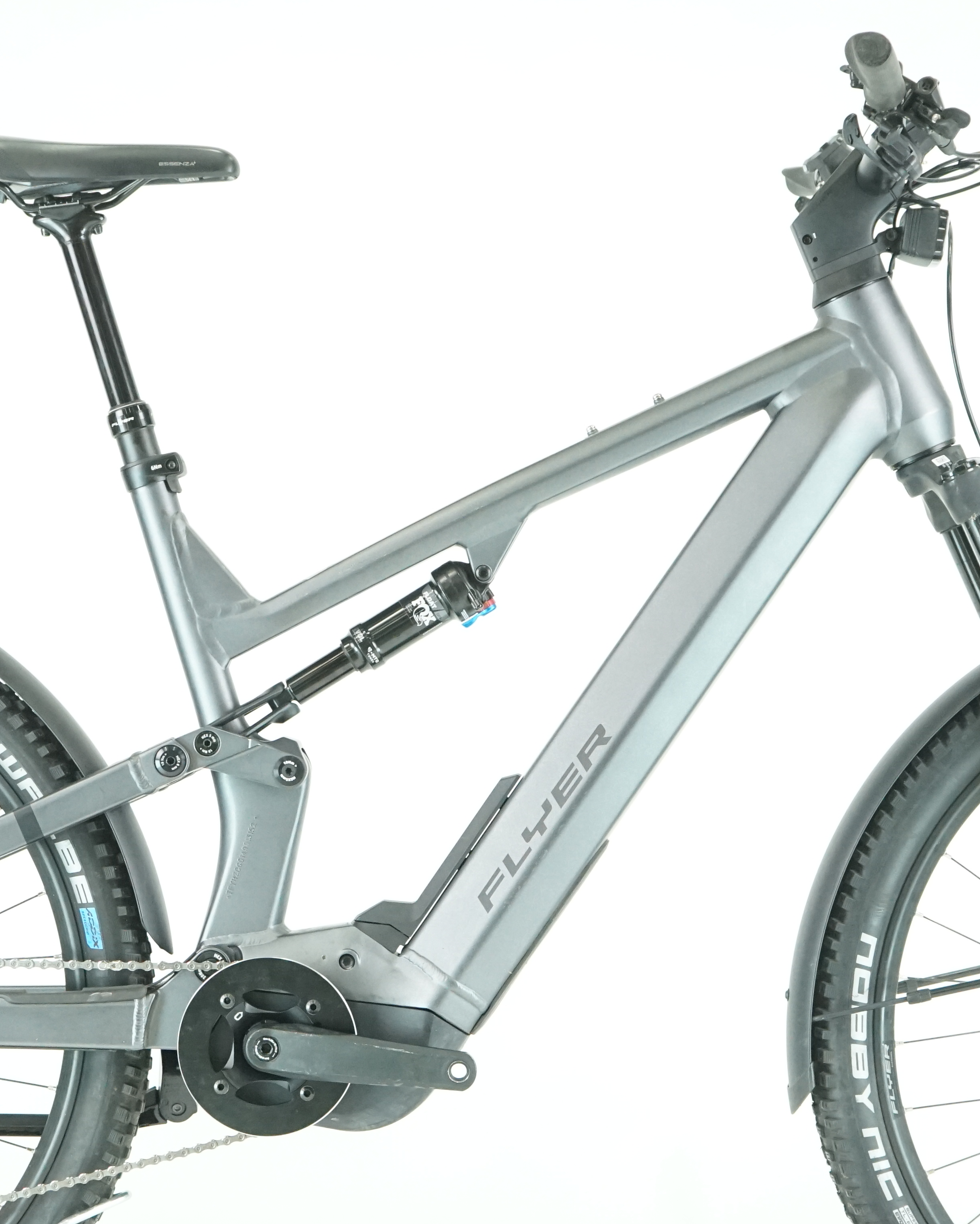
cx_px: 474
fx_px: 3553
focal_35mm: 98
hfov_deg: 15.7
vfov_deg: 19.6
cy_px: 697
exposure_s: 1/200
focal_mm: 53
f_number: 5
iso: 3200
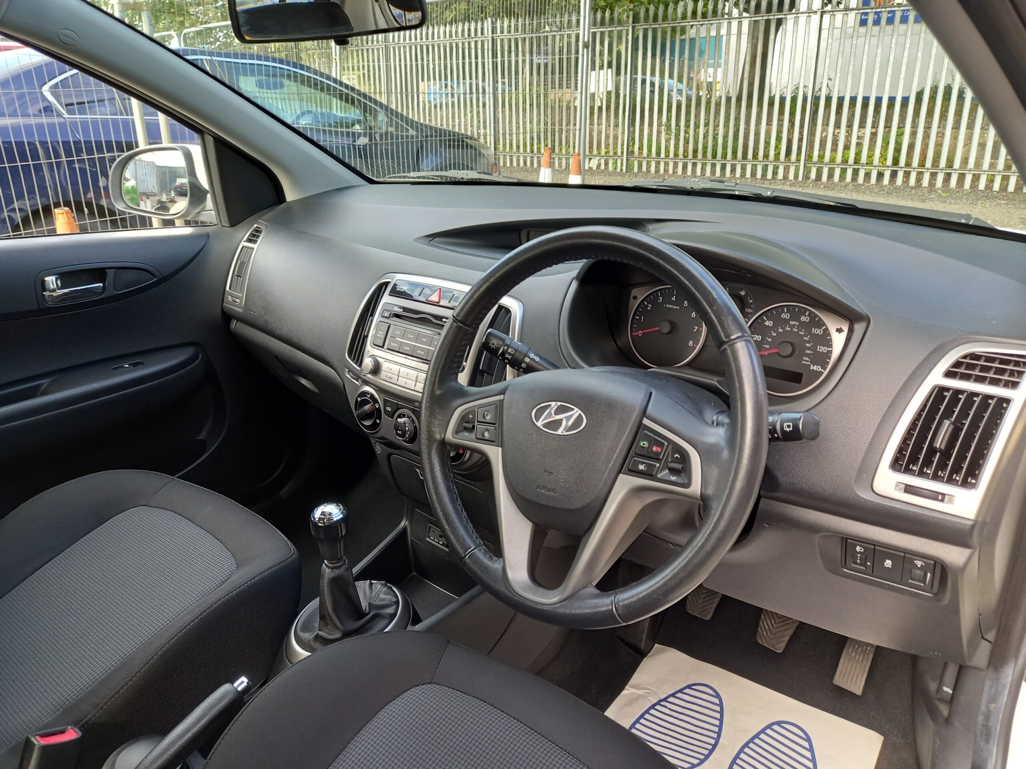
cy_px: 384
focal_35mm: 25
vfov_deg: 54.9
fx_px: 741
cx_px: 513
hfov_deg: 69.4
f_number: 2
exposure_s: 1/50
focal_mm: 4.6
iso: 80
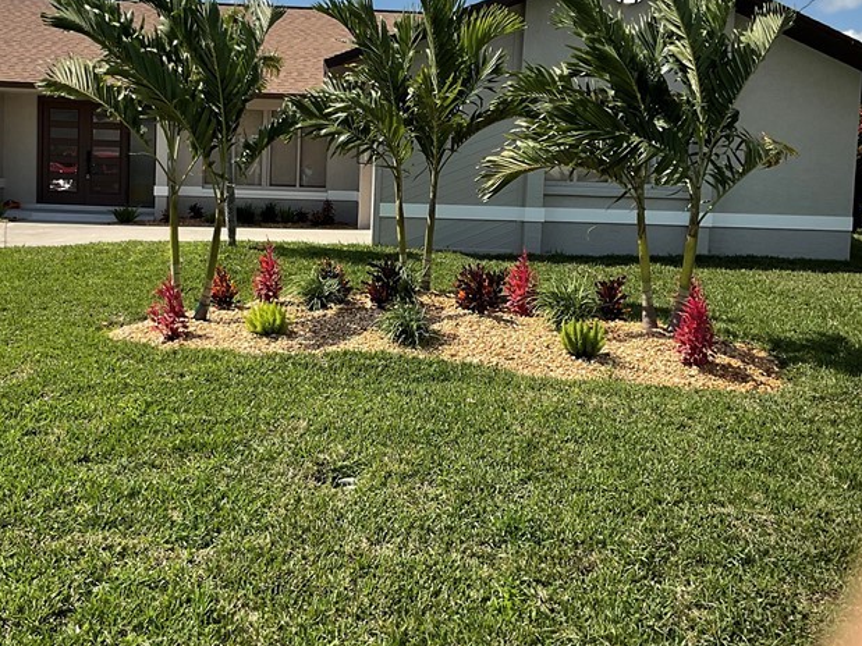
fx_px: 1195
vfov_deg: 30.2
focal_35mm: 48
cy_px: 265
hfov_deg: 39.5
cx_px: 345
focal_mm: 3
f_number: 1.8
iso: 16
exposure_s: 1/2058
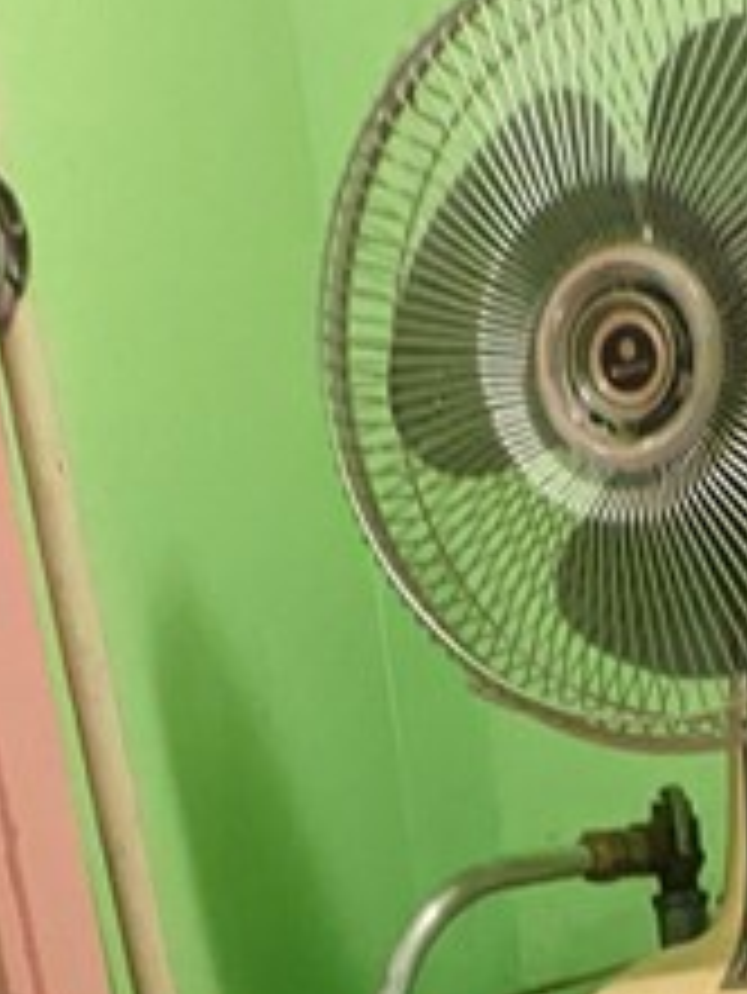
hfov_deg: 19.3
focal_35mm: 74
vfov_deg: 20.8
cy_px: 1630
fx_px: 2127
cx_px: 758
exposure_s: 1/30
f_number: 2.2
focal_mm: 2.35
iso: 693
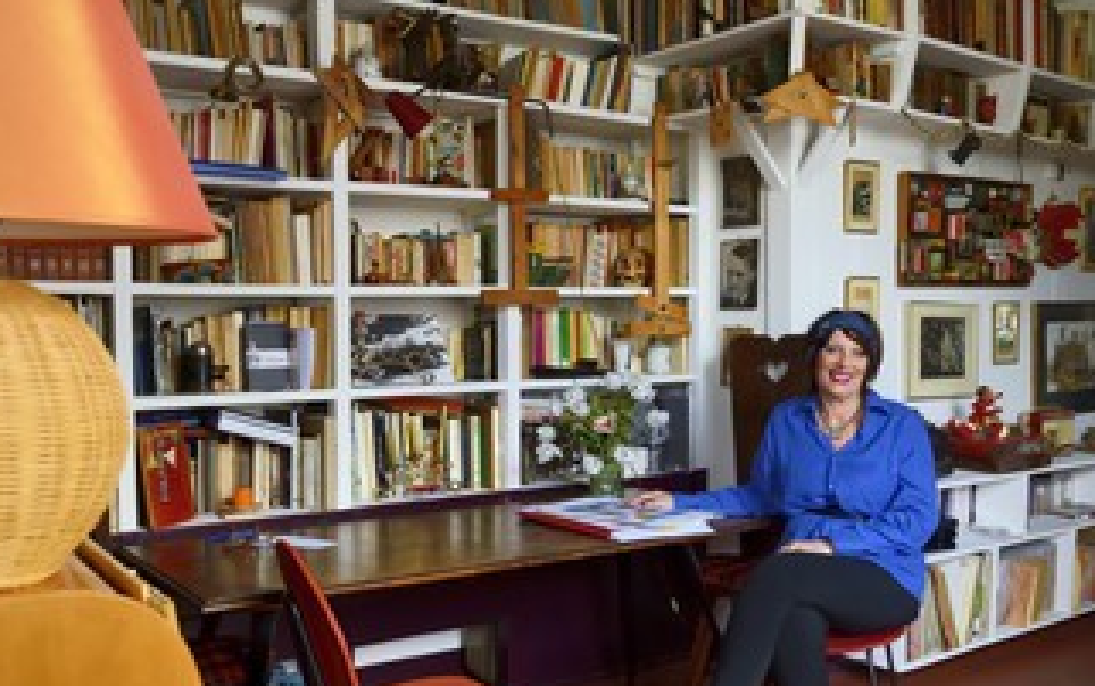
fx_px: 955
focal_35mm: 32
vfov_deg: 39.4
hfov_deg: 59.6
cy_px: 389
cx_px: 508
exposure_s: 1/80
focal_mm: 24
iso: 800
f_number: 6.3
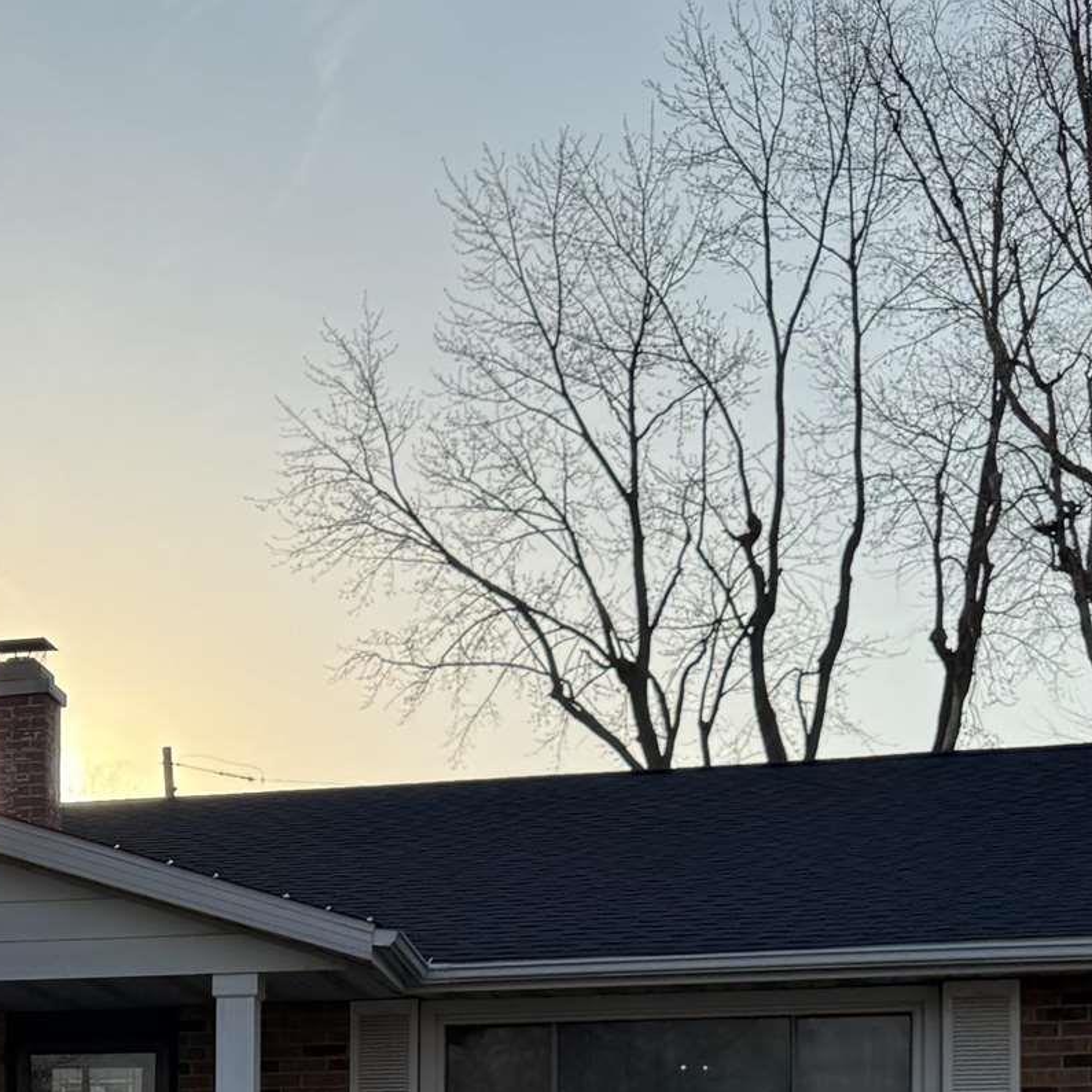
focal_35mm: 82
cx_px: -194
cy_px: 1295
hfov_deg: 19.9
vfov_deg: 19.9
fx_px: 2927
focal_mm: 6.76
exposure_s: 1/4673
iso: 80
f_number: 1.78
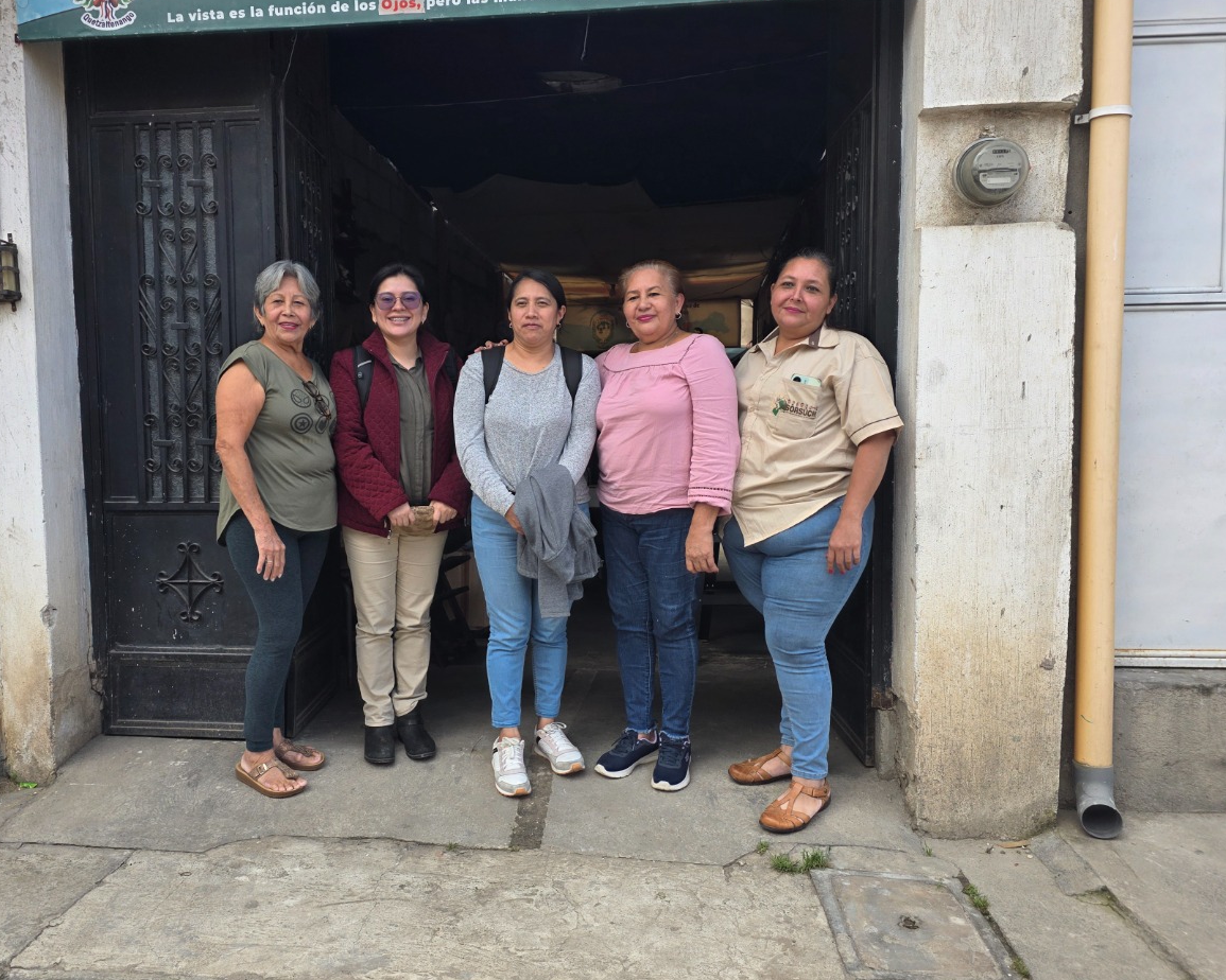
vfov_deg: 51.5
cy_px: 473
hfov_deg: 61.9
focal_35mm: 28
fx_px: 1016
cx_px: 516
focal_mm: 6.3
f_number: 1.7
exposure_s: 1/359
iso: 25
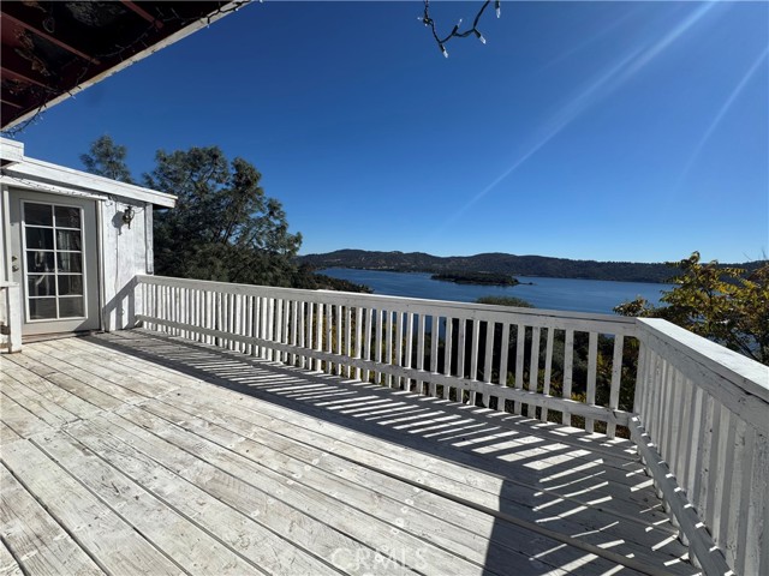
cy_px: 288
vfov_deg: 85.7
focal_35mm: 14
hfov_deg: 102.1
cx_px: 384
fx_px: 311
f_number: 2.2
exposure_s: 1/2985
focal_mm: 2.22
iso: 40
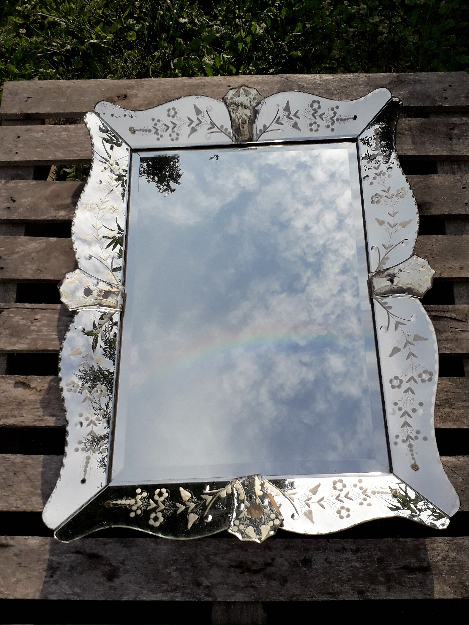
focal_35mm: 27
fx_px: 488
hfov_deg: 51.4
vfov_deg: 65.3
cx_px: 234
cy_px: 312
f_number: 1.9
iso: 40
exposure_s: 1/2262
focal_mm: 3.6
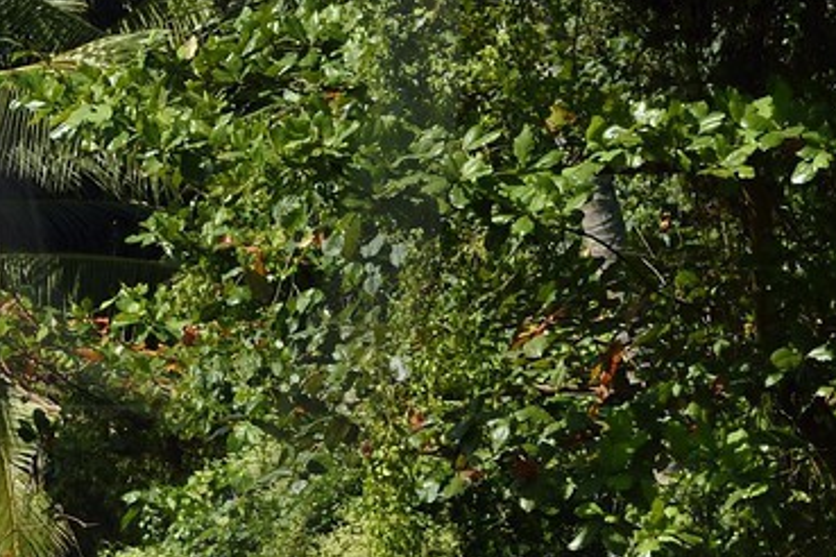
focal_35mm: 867
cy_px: 36
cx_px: -476
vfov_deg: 1.6
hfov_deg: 2.4
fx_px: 20132
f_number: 10
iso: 200
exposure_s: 1/250
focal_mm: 200
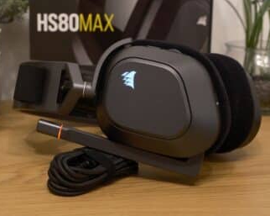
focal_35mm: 66
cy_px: 108
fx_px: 527
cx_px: 118
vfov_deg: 23.1
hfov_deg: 28.7
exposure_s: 1/20
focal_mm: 38.8
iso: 3200
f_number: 7.1
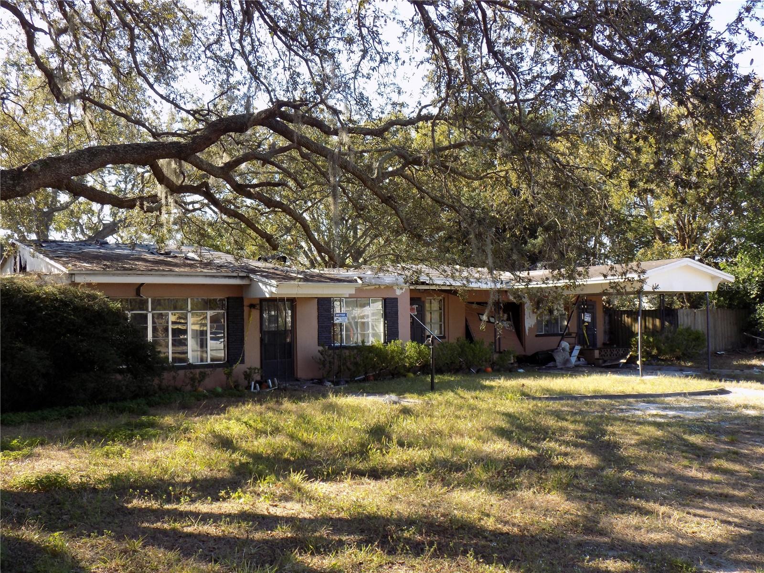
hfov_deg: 54.0
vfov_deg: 41.8
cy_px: 286
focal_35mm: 34
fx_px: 750
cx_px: 382
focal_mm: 6.1
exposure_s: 1/160
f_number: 3.4
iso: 80
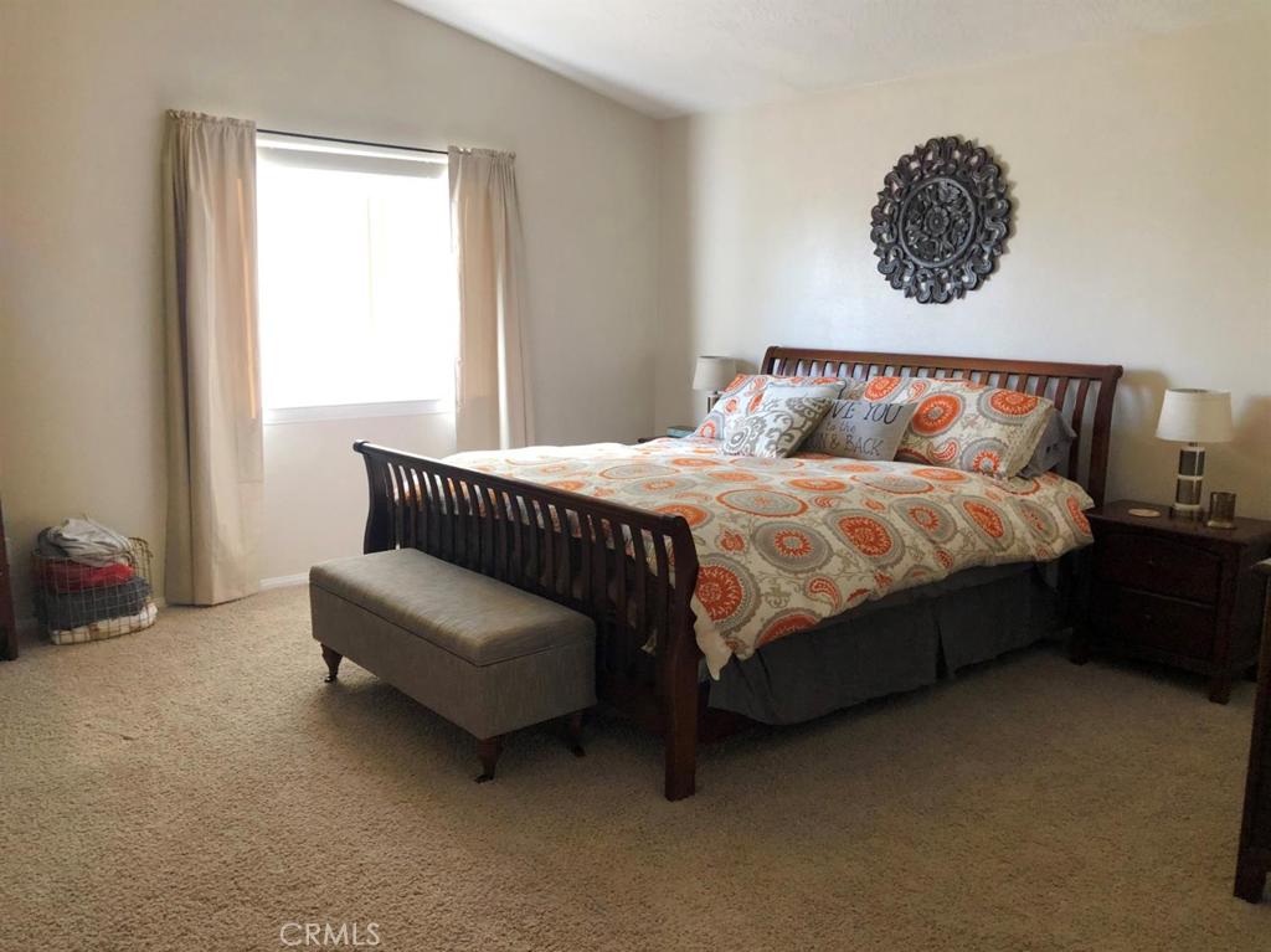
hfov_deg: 63.5
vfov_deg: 49.7
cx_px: 636
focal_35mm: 28
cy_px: 476
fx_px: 1028
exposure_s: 1/15
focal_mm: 3.99
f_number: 1.8
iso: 50
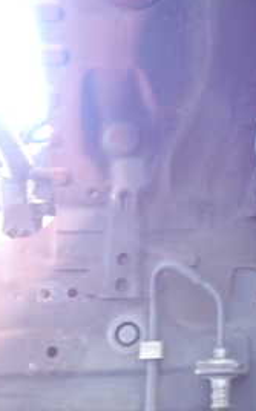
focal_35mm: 76
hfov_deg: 15.7
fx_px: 850
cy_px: 120
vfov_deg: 26.9
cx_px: 391
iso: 640
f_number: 2.4
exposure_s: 1/30
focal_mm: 5.79
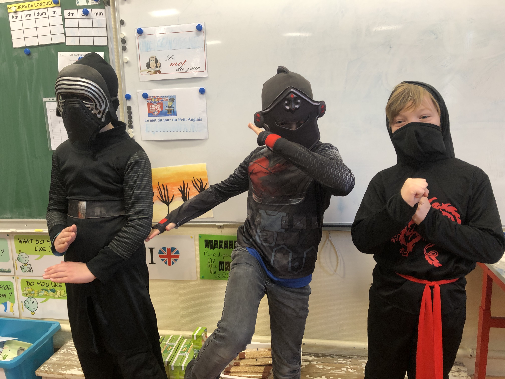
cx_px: 252
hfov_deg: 63.4
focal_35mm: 28
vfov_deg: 49.7
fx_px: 408
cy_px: 190
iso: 40
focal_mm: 3.99
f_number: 1.8
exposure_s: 1/20
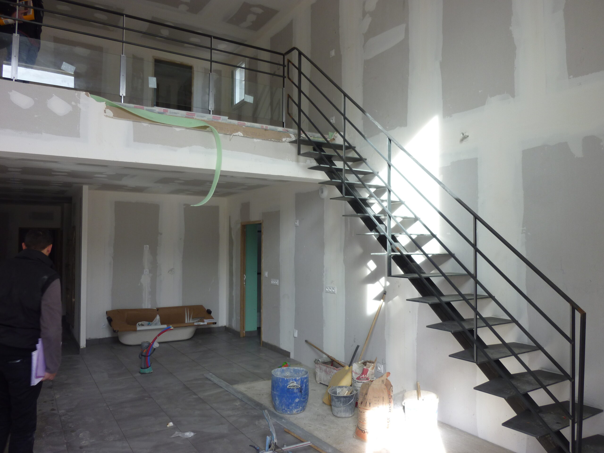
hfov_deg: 69.4
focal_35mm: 25
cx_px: 302
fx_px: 436
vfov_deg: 54.9
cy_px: 226
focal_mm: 4.5
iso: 80
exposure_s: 1/40
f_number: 3.3
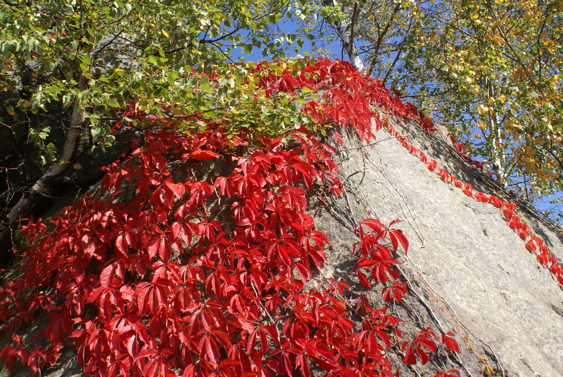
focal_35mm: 36
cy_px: 188
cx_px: 282
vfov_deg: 37.0
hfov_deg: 53.1
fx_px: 564
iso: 100
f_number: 10
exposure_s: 1/80
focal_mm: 24
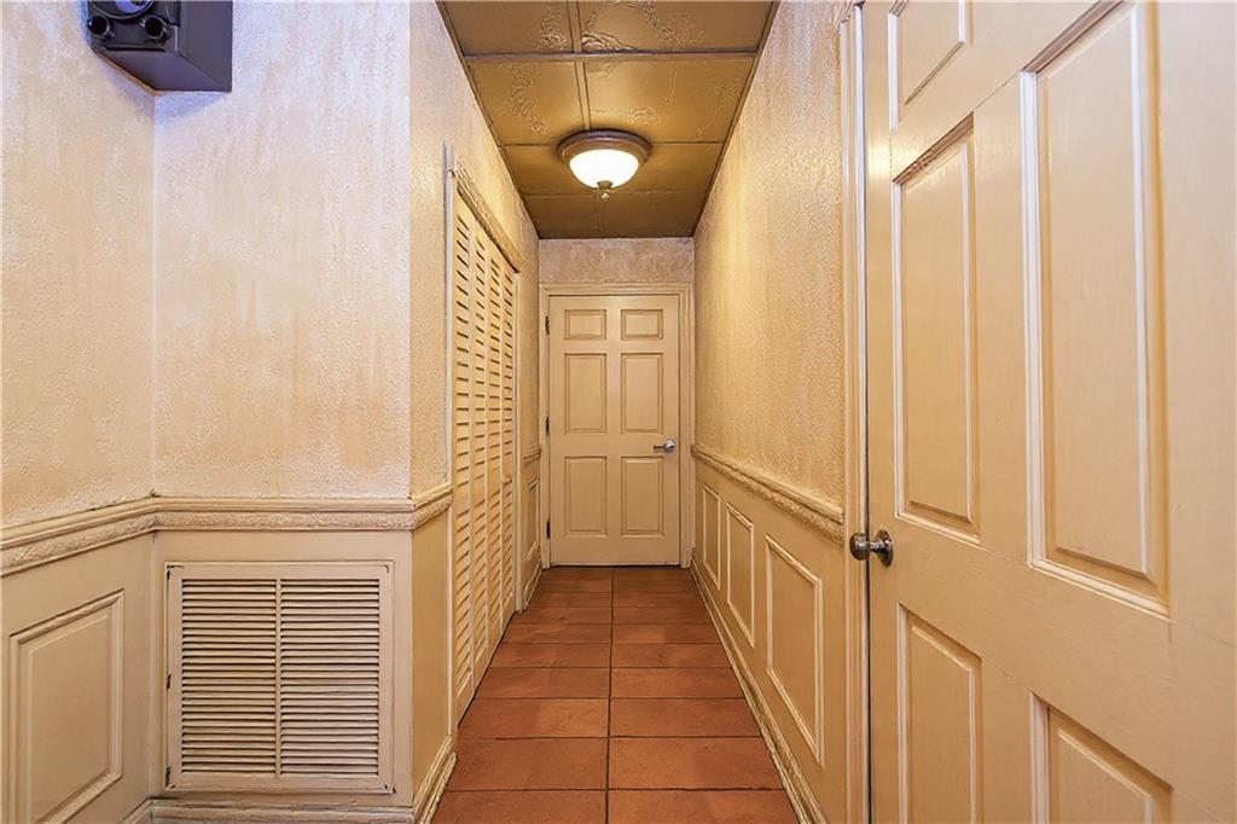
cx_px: 618
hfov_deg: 96.8
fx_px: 550
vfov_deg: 73.7
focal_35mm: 16
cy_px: 412
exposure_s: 1/6
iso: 50
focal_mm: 16
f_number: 4
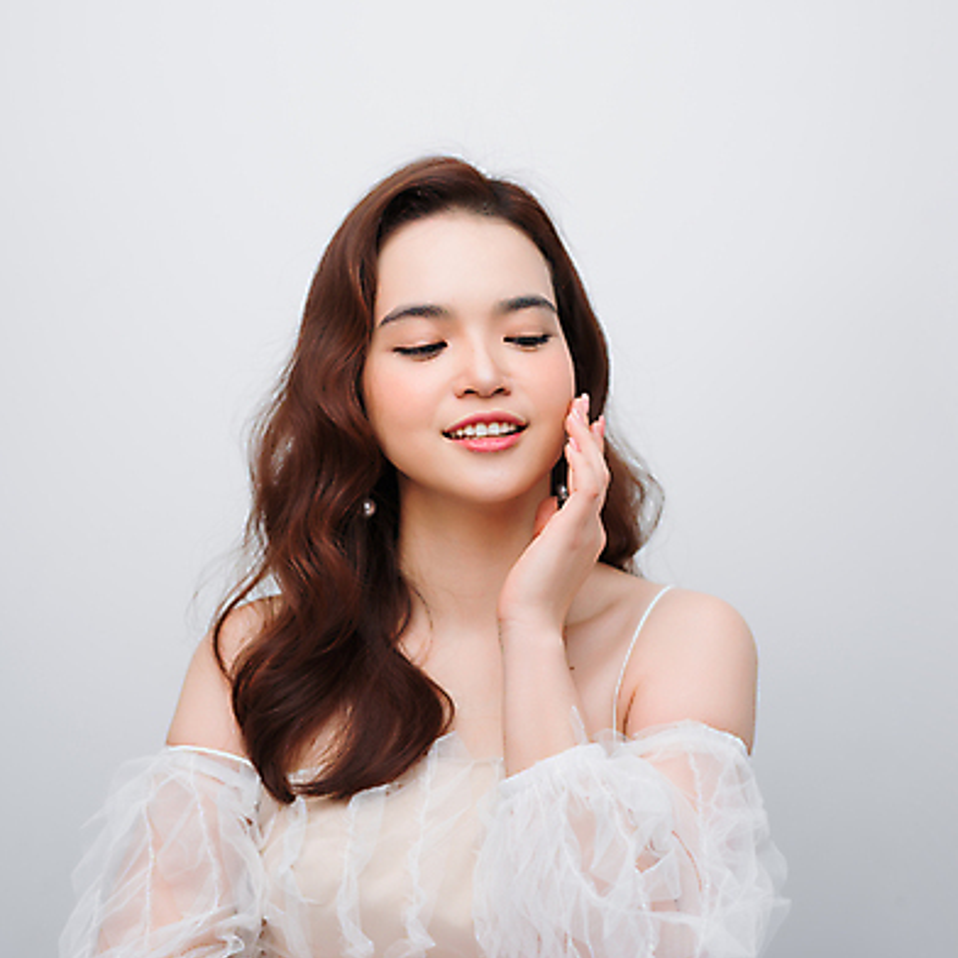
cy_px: 474
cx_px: 511
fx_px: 2035
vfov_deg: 26.5
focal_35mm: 65
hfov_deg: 26.5
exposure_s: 1/160
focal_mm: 50
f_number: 2.5
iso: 100
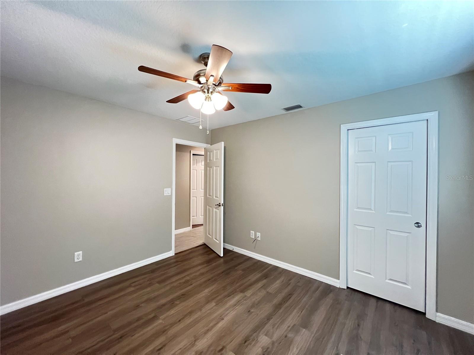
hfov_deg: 106.2
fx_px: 178
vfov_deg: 89.9
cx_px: 237
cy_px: 178
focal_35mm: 13
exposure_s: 1/60
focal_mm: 1.57
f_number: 1.8
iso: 640
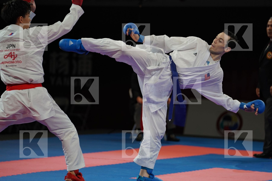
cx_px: 136
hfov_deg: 12.5
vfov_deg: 8.3
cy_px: 90
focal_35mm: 165
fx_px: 1247
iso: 1250
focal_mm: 165
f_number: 2.8
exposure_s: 1/1000
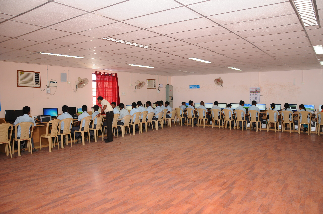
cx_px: 162
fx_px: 242
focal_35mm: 27
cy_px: 107
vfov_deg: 47.8
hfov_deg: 67.4
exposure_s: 1/50
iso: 400
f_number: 4
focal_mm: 18
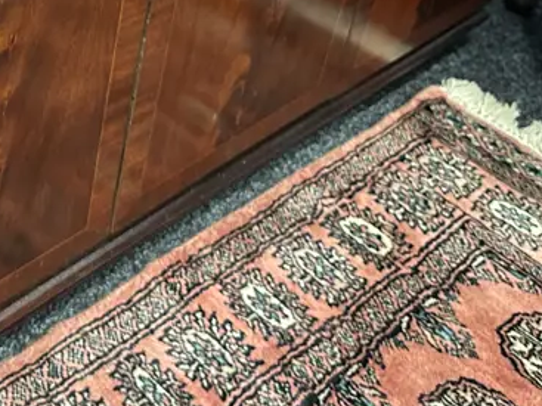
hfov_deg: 27.2
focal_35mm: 67
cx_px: -13
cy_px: -13
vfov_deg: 21.1
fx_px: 1049
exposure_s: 1/33
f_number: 1.78
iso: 800
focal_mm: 6.86
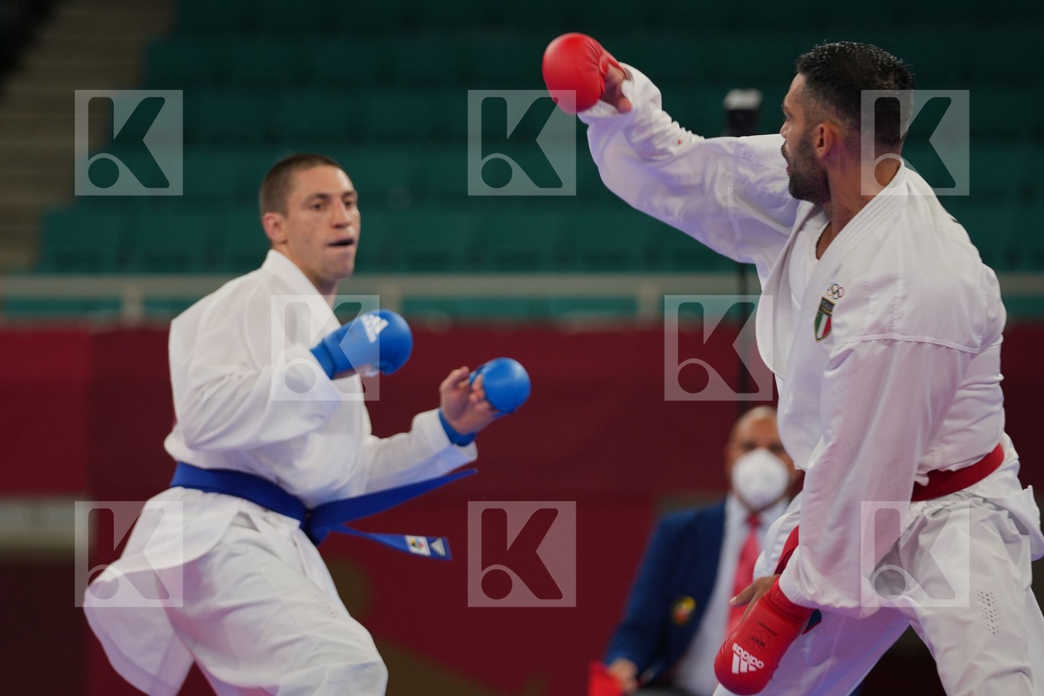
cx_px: 522
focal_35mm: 268
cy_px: 348
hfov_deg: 7.7
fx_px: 7771
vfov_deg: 5.1
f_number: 2.8
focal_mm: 179
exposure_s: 1/500
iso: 250
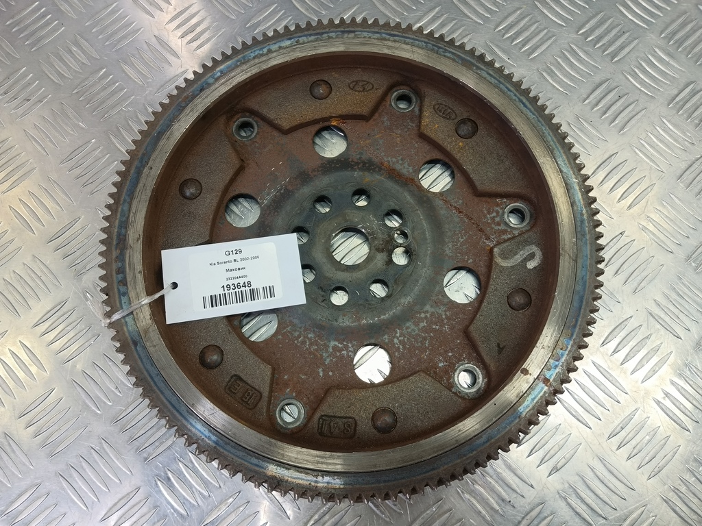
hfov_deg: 73.9
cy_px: 263
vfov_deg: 58.9
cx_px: 351
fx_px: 466
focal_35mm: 23
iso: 140
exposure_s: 1/50
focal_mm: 4.11
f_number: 1.6
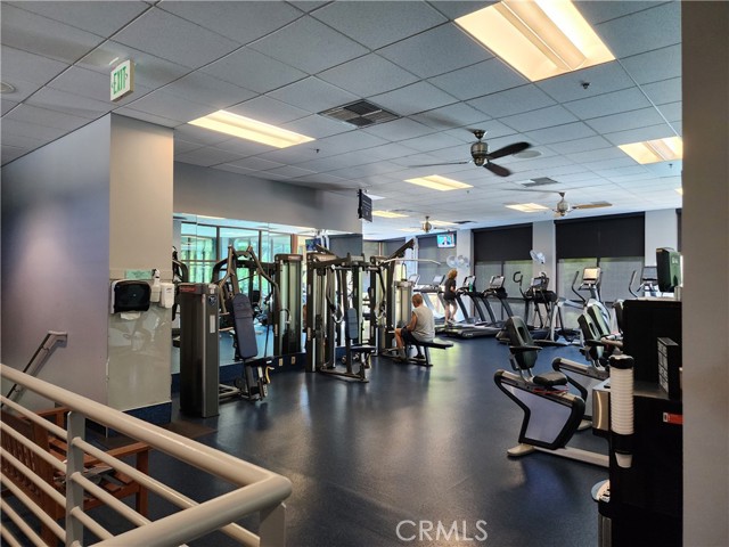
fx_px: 484
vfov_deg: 58.9
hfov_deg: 73.9
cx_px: 364
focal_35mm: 23
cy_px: 274
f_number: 1.8
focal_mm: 6.4
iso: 400
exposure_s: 1/120
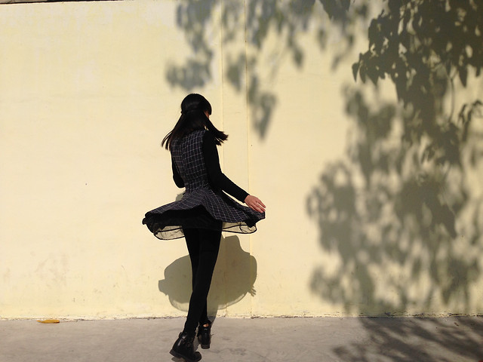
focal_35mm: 33
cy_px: 181
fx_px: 460
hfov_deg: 55.4
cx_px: 242
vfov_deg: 42.9
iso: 50
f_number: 2.4
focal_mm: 4.12
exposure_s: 1/4184
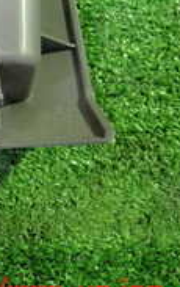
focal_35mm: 111
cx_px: -229
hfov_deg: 10.5
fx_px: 868
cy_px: -39
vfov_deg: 18.0
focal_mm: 5.79
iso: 640
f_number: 2.4
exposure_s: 1/30
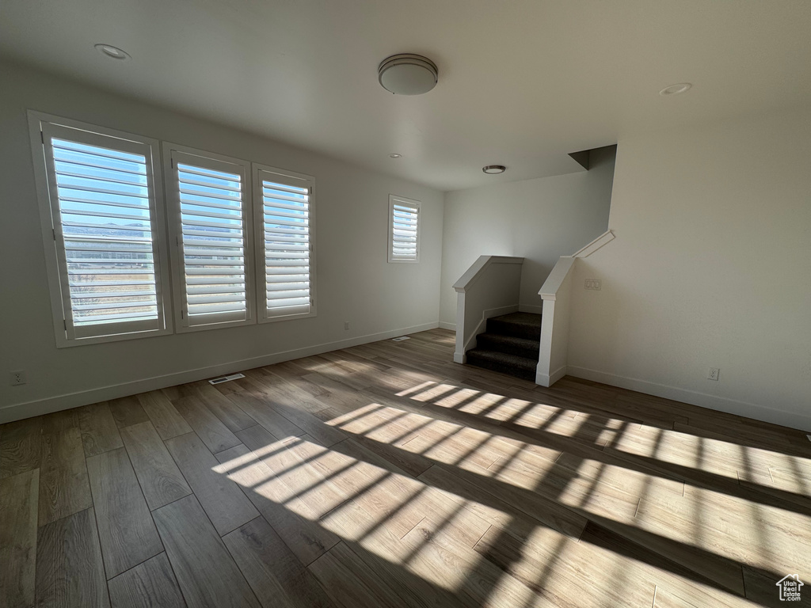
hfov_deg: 102.1
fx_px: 328
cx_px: 406
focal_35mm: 14
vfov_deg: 85.7
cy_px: 304
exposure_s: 1/325
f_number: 2.2
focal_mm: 2.22
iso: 40
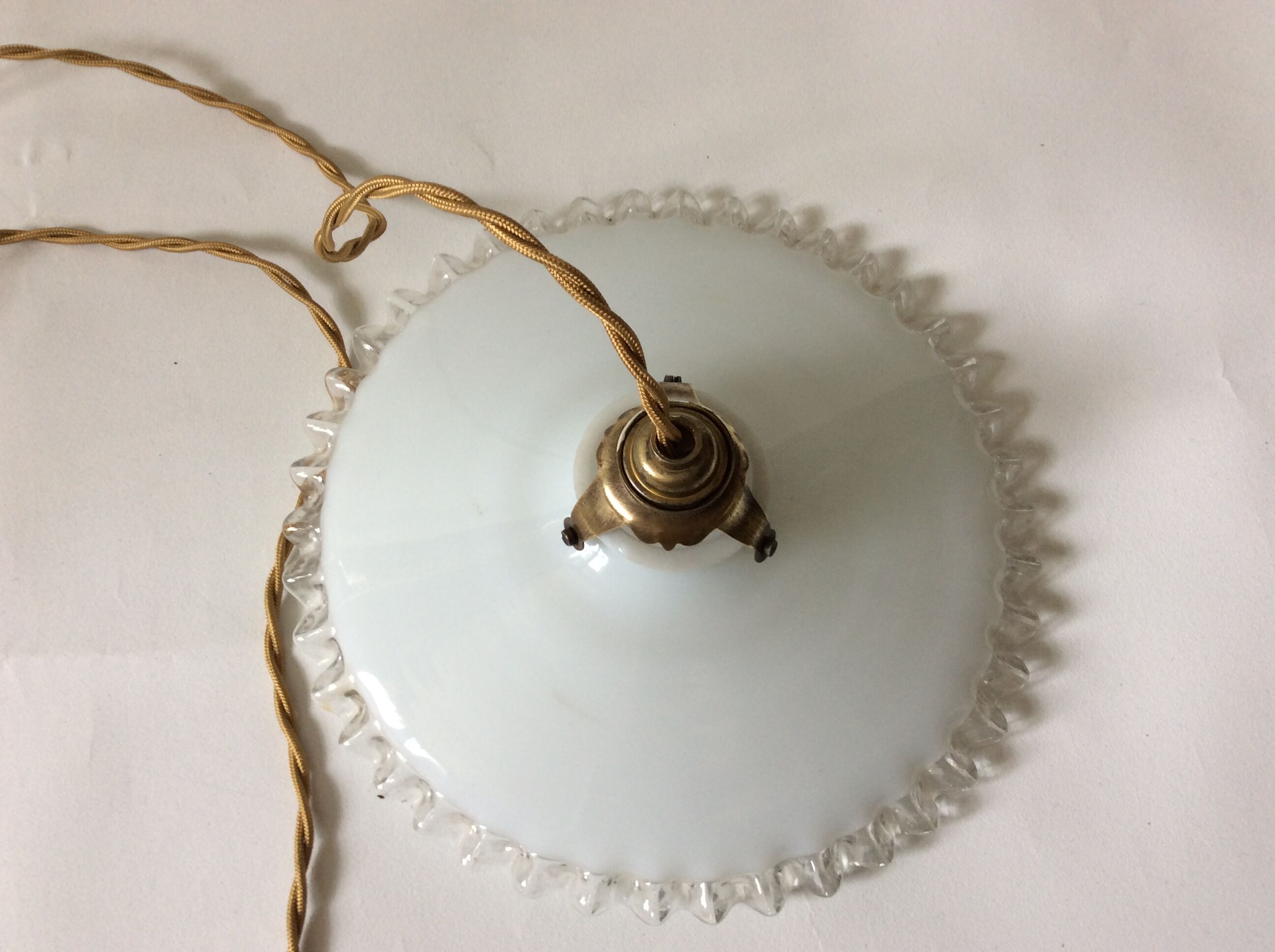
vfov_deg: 44.1
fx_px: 1177
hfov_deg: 56.9
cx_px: 638
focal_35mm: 32
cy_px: 476
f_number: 2.4
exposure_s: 1/25
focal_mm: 3.3
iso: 40
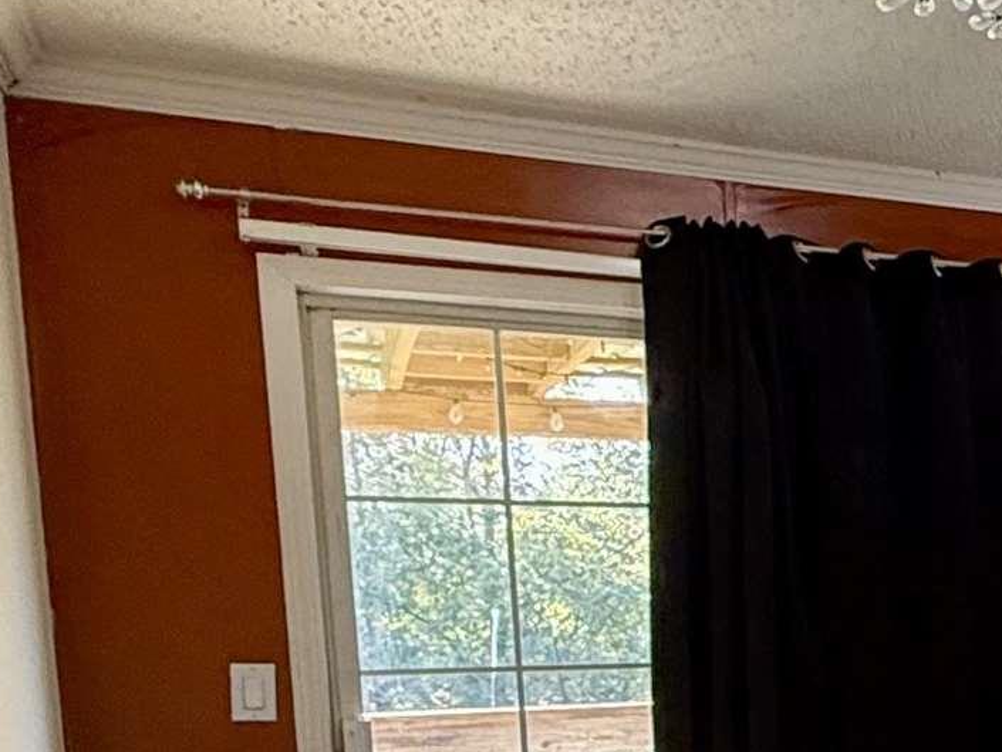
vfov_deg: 23.0
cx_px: 1660
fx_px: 1766
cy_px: 756
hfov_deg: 22.8
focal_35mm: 61
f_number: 2.2
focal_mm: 2.22
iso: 250
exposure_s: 1/120
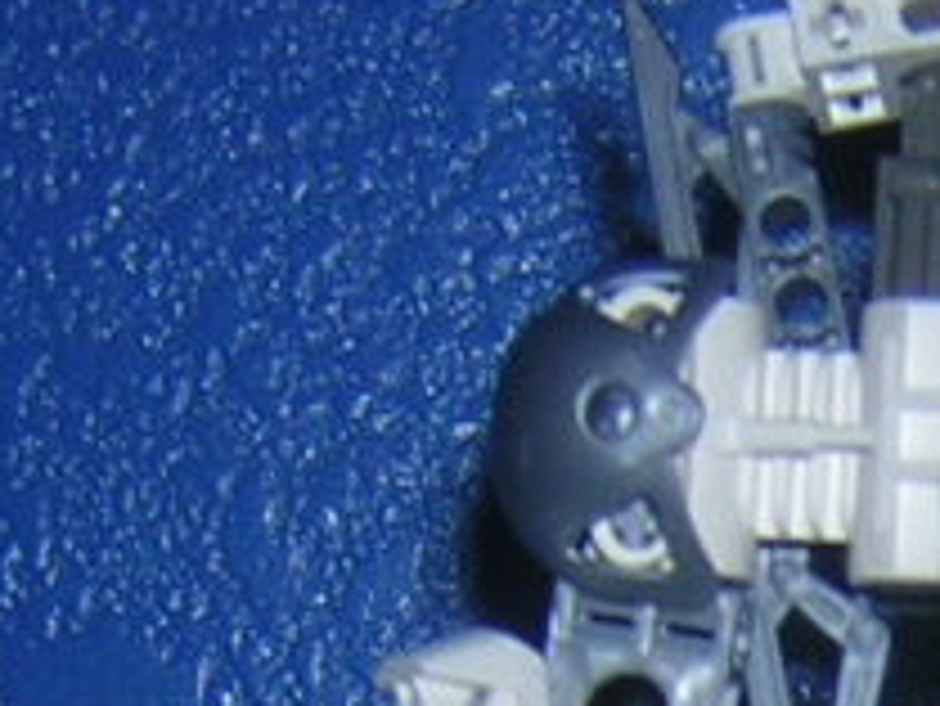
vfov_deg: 8.1
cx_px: 1241
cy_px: 1304
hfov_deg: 10.9
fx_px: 4782
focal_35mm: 176
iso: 100
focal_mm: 4.7
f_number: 2.6
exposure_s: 1/60.1
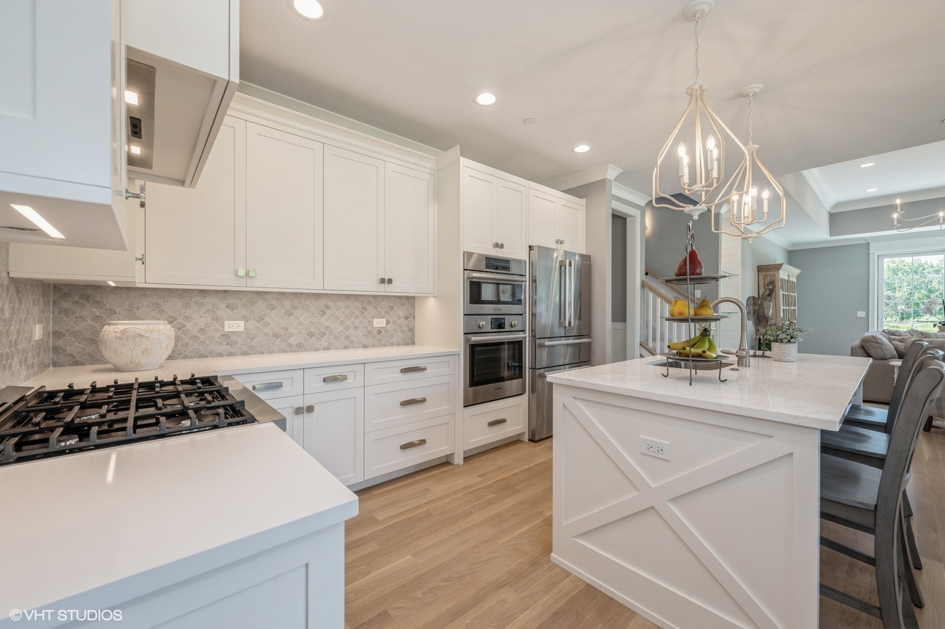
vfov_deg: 81.2
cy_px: 314
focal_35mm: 14
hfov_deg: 104.3
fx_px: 367
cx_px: 472
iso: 200
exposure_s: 1/8
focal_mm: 14
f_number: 8
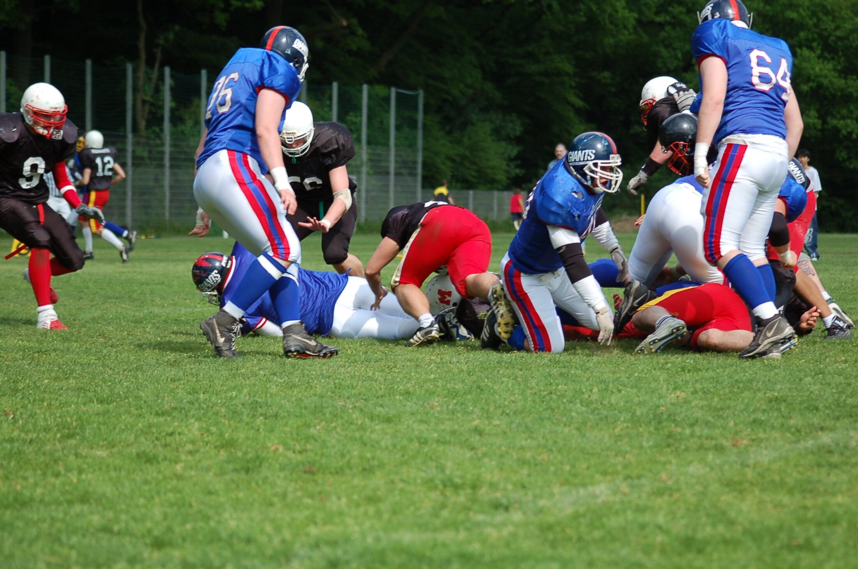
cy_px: 284
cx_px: 429
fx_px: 3568
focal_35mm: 150
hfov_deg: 13.7
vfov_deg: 9.1
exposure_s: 1/1000
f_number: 4.2
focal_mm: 100
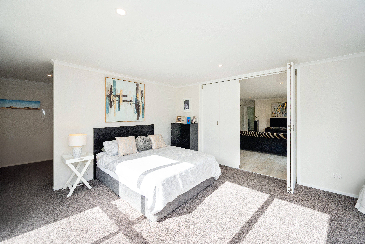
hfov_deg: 104.3
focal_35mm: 14
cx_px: 182
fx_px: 142
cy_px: 122
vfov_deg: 81.2
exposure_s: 1/200
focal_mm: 14
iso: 320
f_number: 8
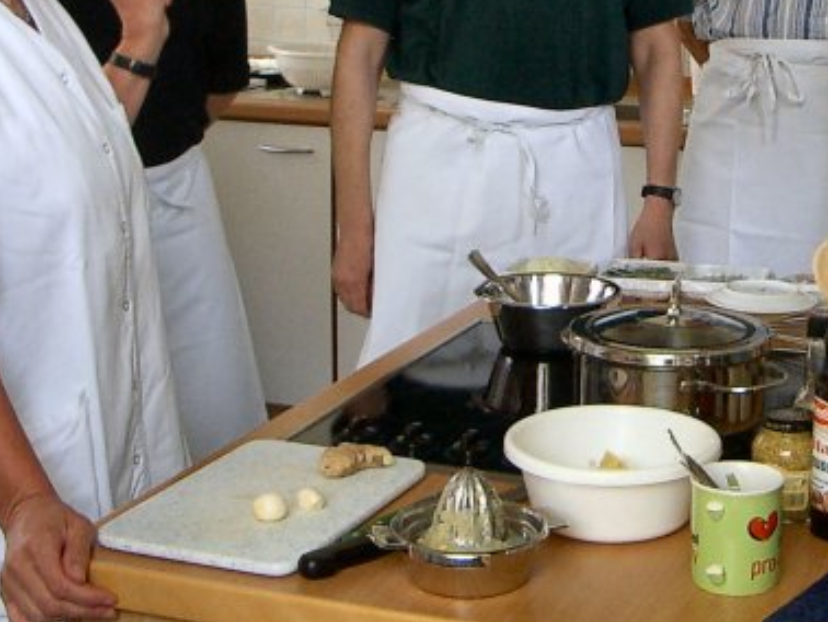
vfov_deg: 19.5
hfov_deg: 25.7
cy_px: 37
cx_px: 692
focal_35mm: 74
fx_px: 1771
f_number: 2.6
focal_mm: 5.8
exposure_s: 1/40
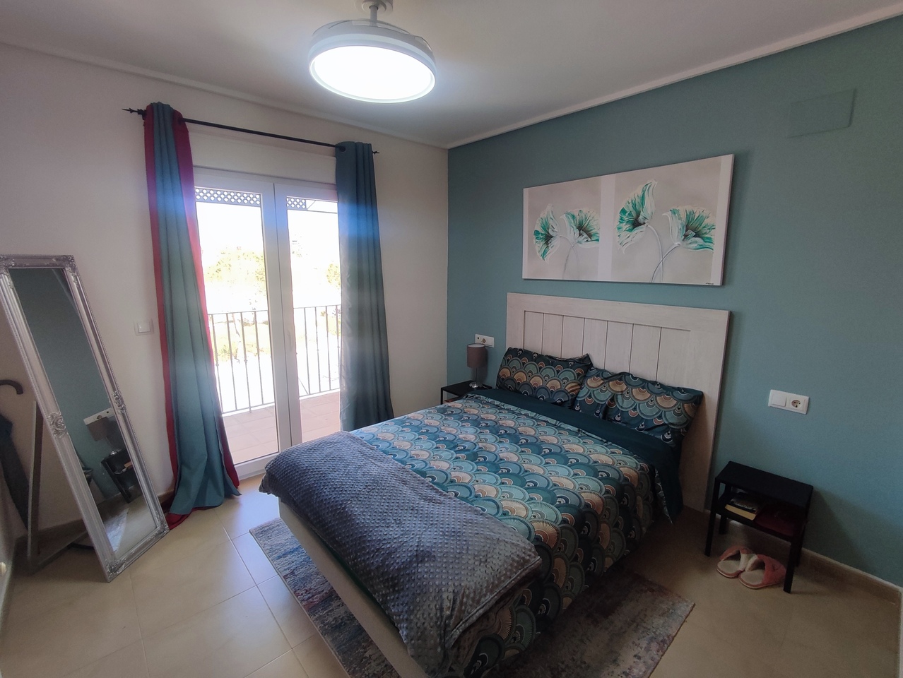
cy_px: 339
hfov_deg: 94.5
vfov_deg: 78.2
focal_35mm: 16
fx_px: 418
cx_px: 452
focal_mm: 1.65
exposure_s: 1/120
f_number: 2.2
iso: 50
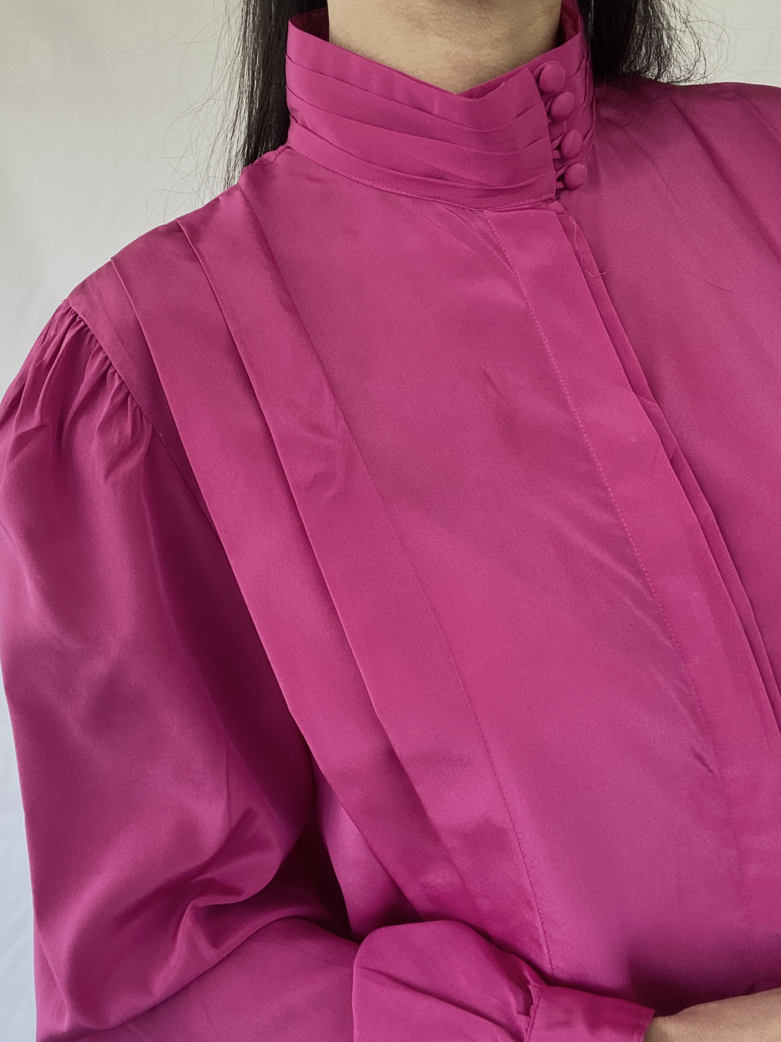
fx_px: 903
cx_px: 390
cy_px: 521
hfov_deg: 46.8
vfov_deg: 60.0
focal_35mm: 30
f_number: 2.2
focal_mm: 2.71
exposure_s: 1/102
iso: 100
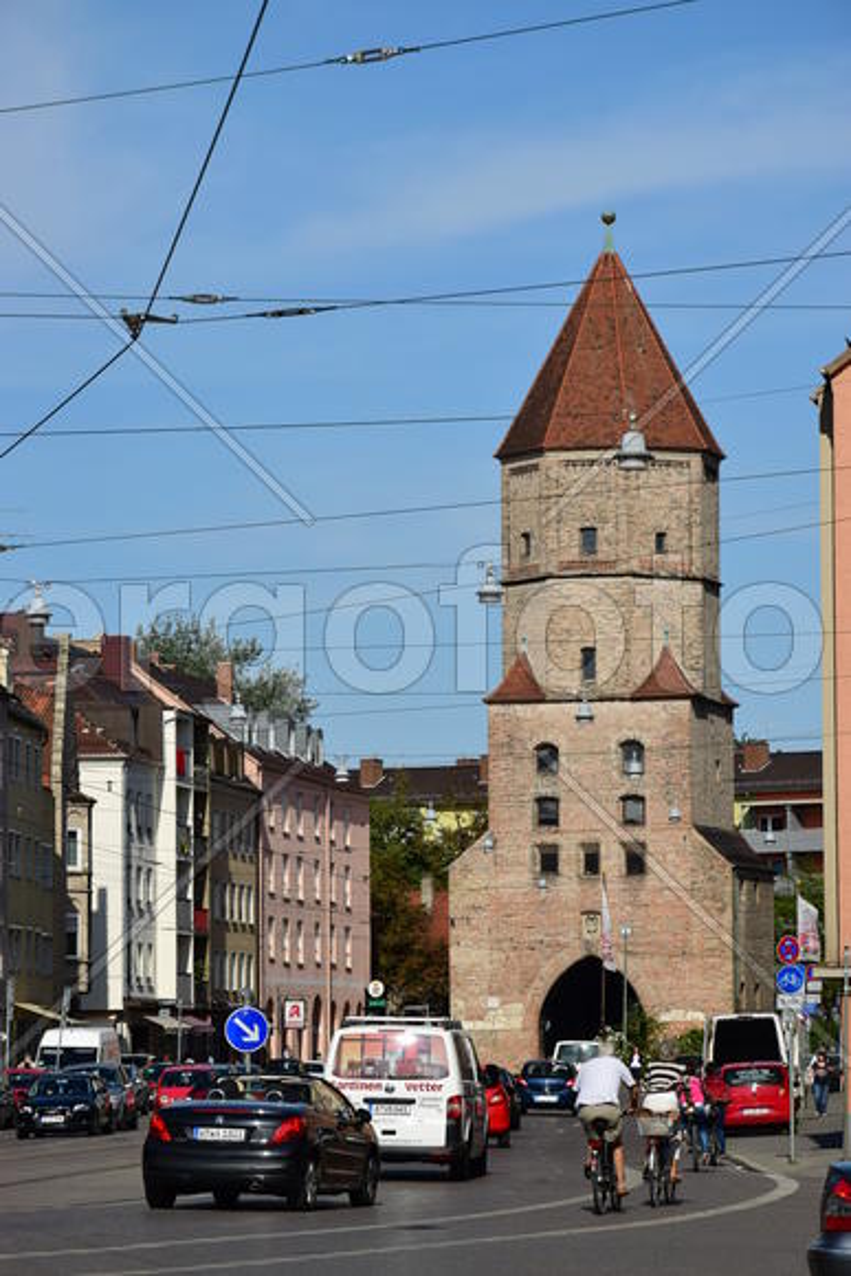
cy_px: 638
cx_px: 426
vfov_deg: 14.0
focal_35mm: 147
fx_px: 5209
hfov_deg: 9.3
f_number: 9
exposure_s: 1/320
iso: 100
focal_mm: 98
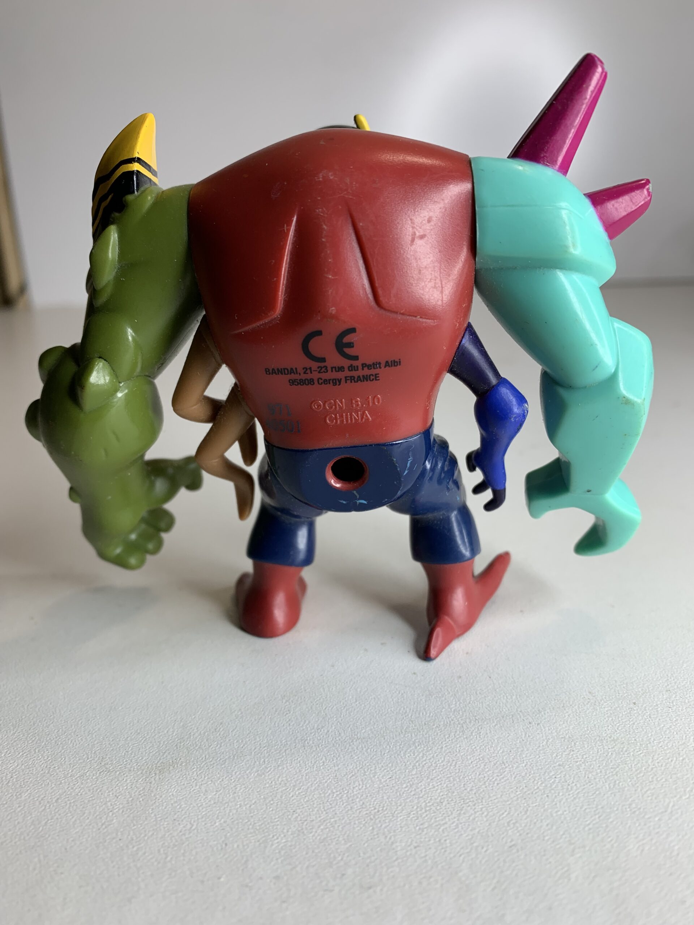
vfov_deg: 67.3
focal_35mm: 26
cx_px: 347
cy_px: 462
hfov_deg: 53.1
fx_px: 695
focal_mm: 4.25
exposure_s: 1/164
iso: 25
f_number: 1.8
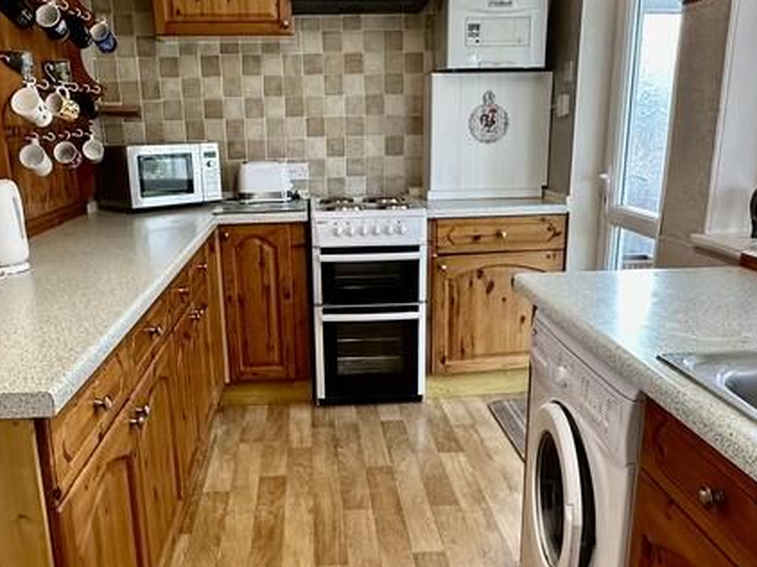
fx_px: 743
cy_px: 334
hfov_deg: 53.9
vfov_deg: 41.6
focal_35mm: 34
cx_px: 352
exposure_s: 1/100
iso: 250
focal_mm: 2.22
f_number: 2.2
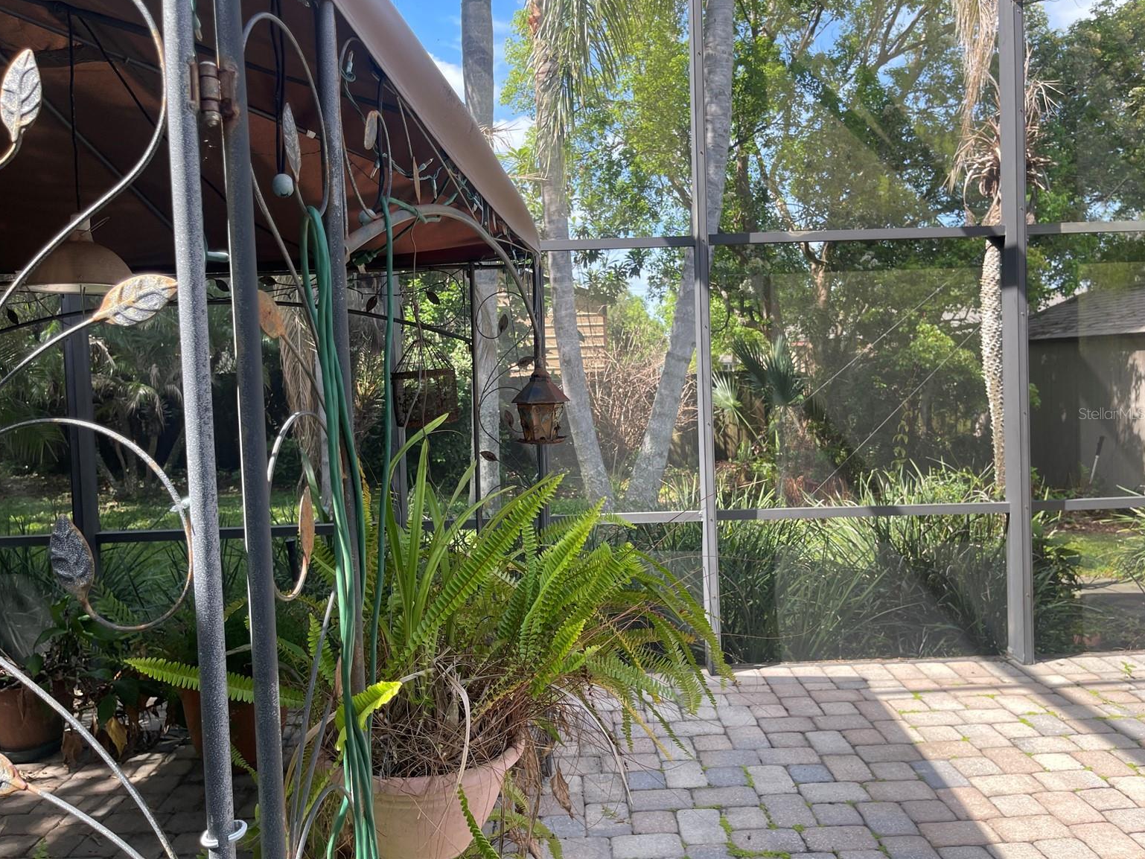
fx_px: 860
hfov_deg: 67.3
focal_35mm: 26
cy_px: 413
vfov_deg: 53.1
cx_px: 553
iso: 32
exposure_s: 1/343
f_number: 1.6
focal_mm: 5.1
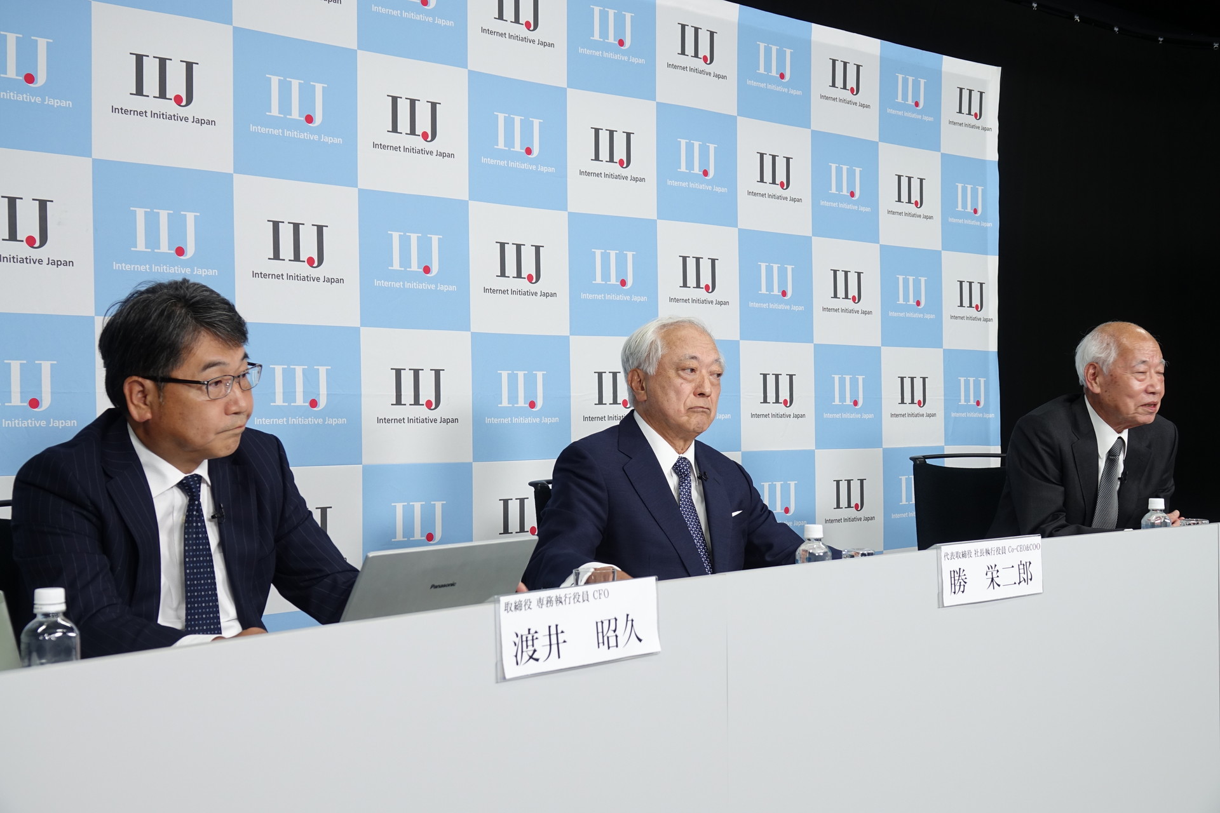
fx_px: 1491
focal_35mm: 44
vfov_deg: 30.5
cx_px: 610
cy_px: 406
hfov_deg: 44.5
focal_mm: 16.31
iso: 125
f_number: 3.2
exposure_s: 1/50
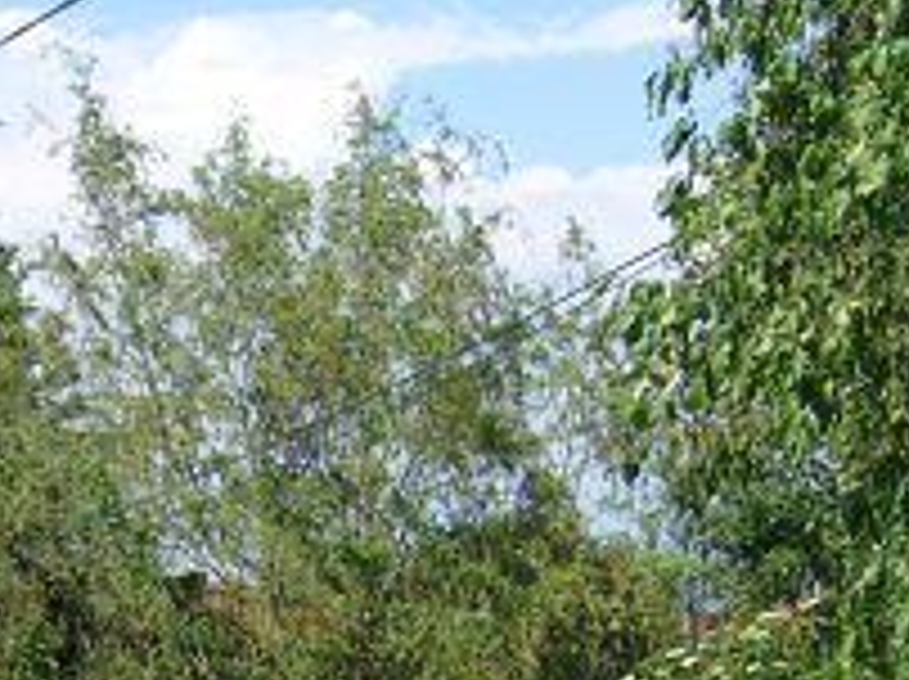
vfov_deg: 14.4
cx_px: 140
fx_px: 2623
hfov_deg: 19.4
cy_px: 779
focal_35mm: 100
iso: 64
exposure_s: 1/200
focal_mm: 5.8
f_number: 5.6
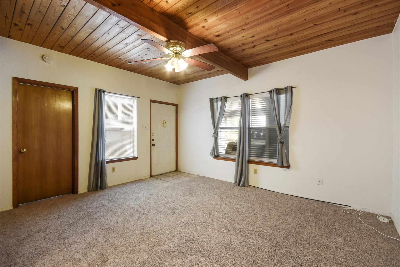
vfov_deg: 77.3
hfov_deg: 100.4
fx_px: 167
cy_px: 134
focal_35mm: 15
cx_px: 200
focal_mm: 10
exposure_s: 1/1.67
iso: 200
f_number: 8
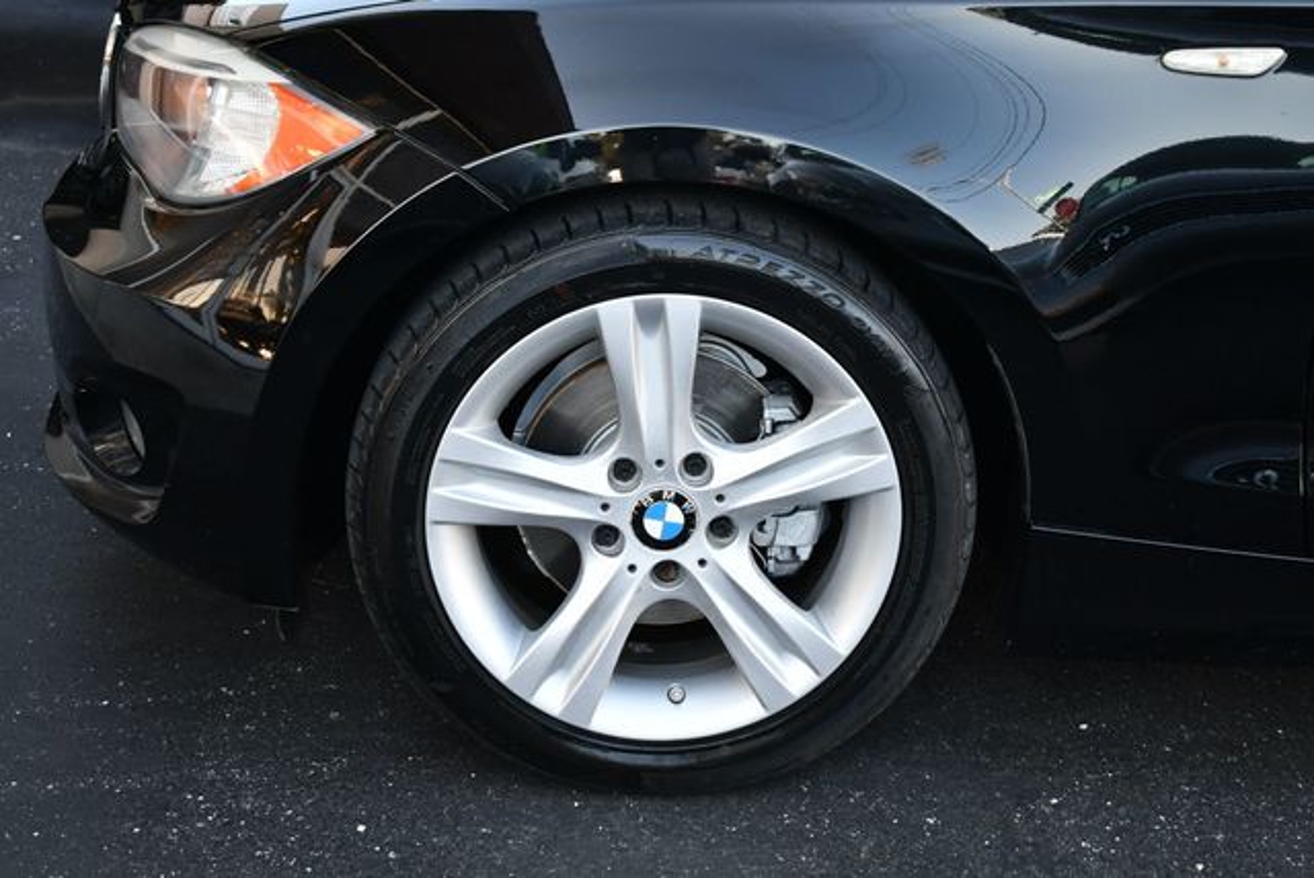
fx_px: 2119
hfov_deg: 34.5
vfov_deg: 23.4
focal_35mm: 58
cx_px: 657
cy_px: 439
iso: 450
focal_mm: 29
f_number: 4.2
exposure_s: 1/250
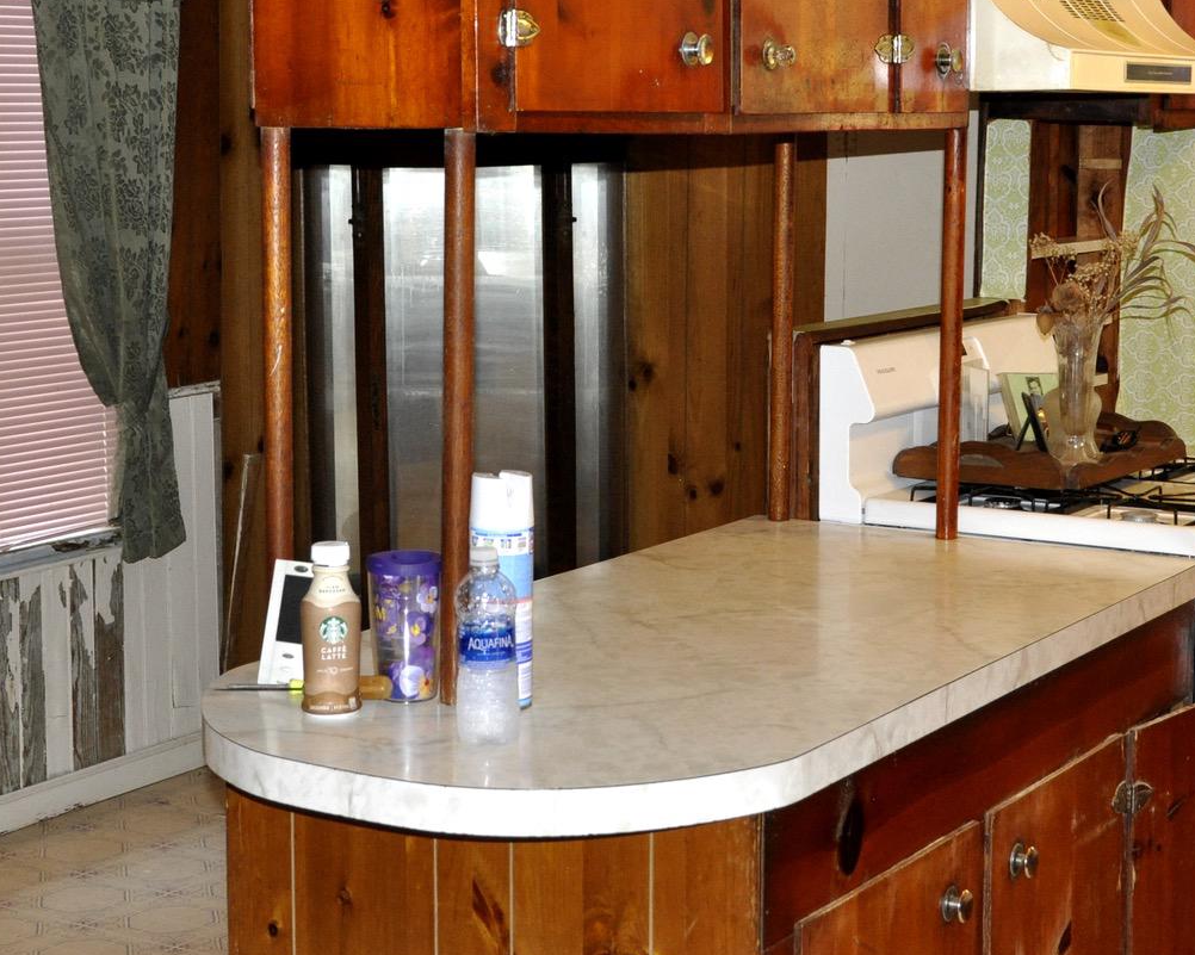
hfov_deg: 27.5
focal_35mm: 69
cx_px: 658
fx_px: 2440
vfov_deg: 22.1
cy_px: 327
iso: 800
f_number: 3.8
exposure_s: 1/60
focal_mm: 24
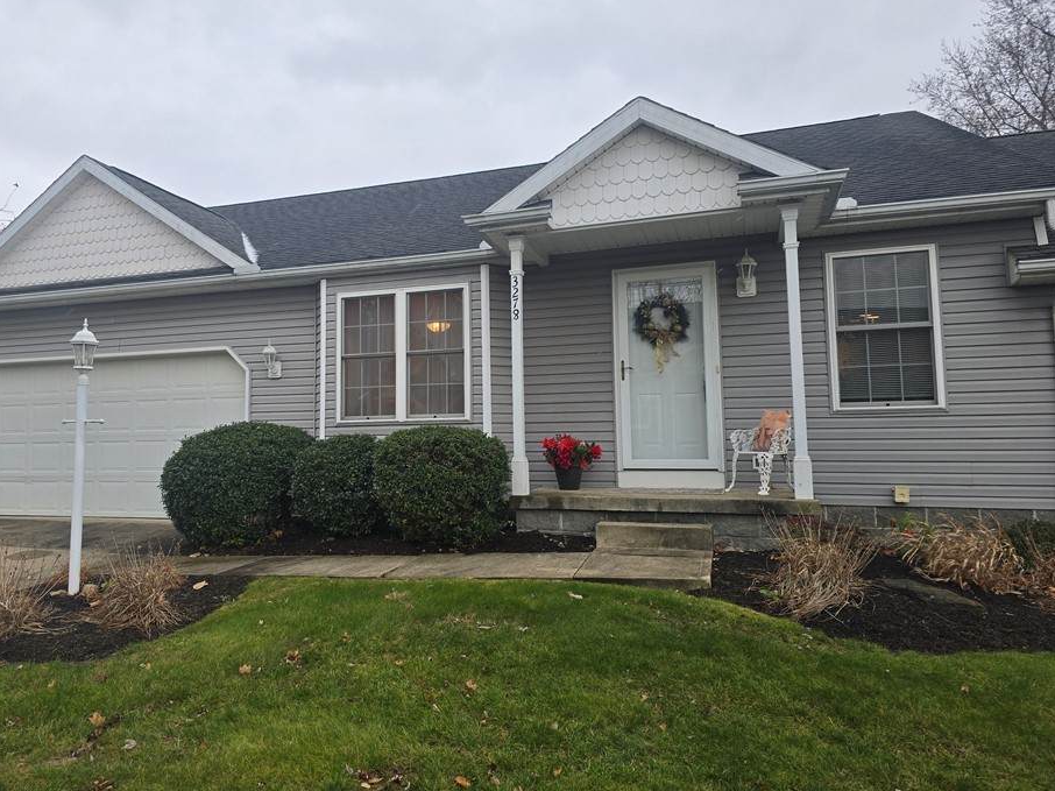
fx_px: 792
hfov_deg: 67.1
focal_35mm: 26
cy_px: 381
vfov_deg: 53.0
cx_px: 462
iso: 40
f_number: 1.7
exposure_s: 1/180
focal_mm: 6.3
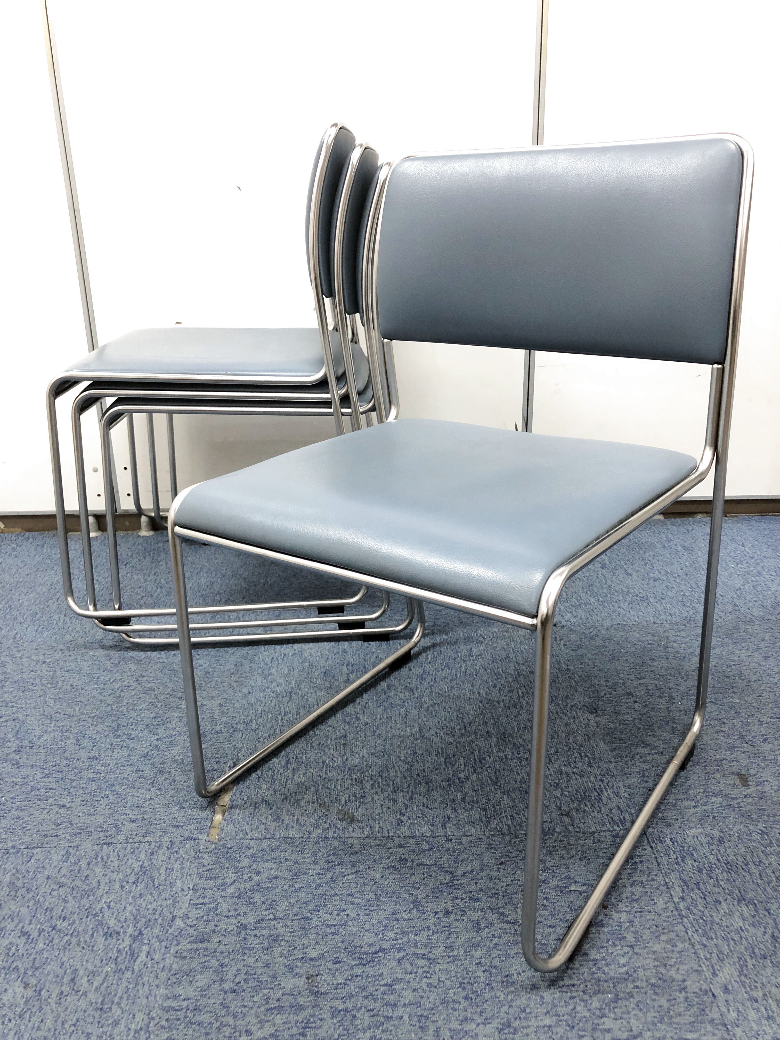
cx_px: 390
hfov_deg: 49.7
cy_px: 520
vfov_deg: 63.4
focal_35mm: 28
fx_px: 841
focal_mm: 3.99
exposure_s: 1/15
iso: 80
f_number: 1.8
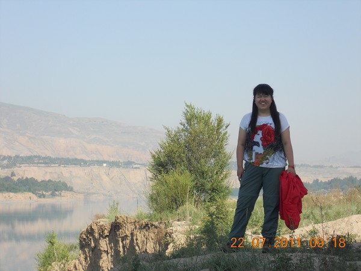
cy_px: 136
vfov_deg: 13.7
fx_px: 1126
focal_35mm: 108
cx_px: 180
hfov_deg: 18.2
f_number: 5.9
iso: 80
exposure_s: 1/250
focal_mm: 19.6
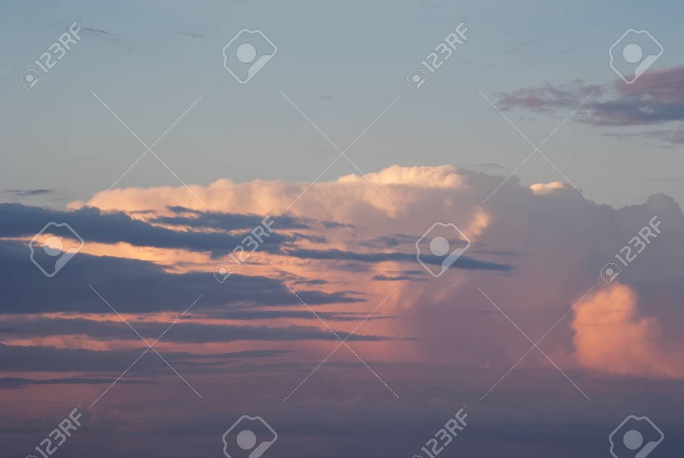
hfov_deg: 11.4
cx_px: 342
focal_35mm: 180
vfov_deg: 7.6
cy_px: 229
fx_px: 3424
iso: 100
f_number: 8
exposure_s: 1/40
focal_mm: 120
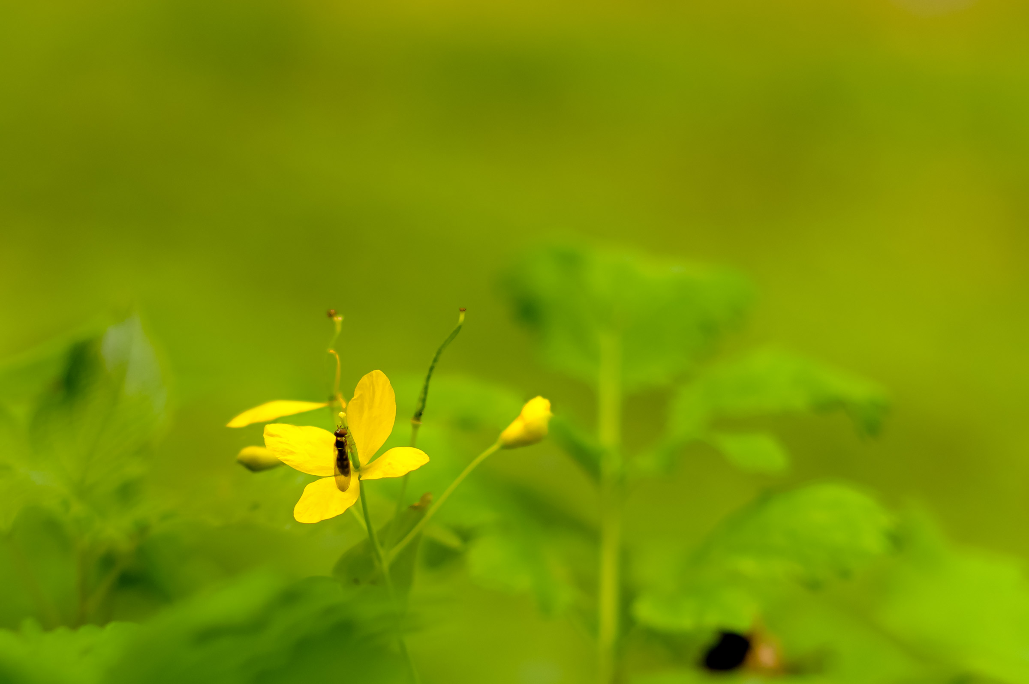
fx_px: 2999
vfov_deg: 13.0
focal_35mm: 105
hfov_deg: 19.5
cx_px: 514
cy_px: 342
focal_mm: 70
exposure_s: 1/50
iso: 100
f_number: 2.4
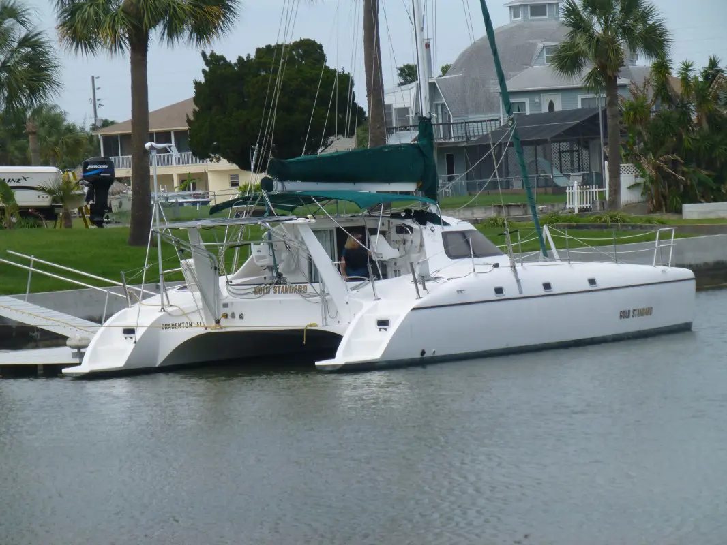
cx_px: 364
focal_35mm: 176
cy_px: 272
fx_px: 3697
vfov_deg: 8.4
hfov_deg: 11.2
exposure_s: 1/500
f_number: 5.4
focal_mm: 31.3
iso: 100
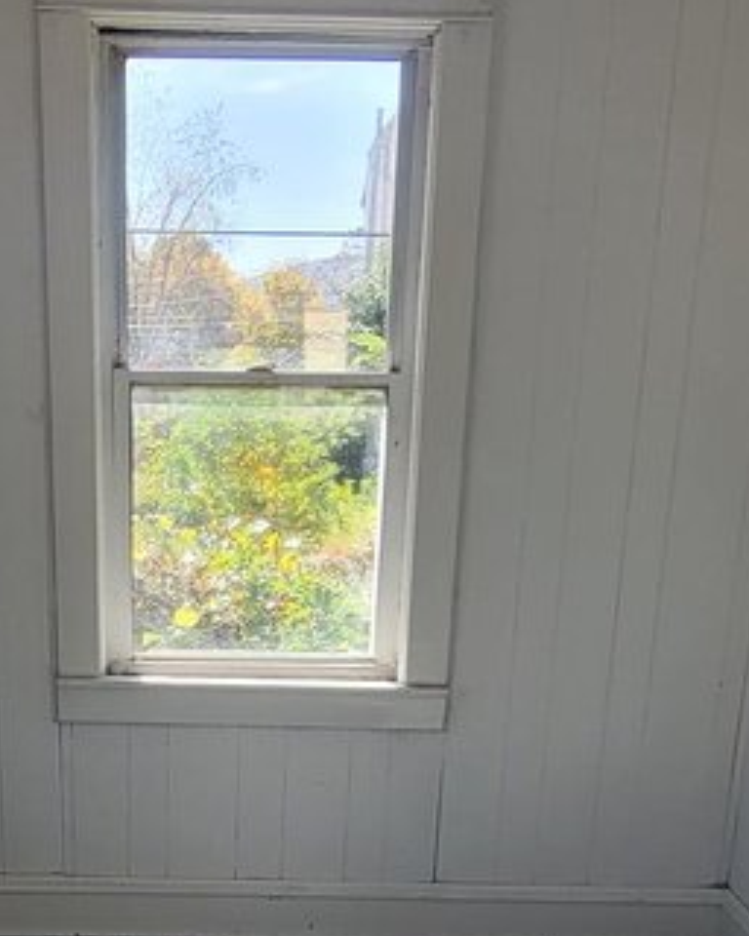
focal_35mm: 45
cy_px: 815
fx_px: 1247
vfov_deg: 38.7
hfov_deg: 32.8
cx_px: 189
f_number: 2.2
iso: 50
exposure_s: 1/367
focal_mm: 2.2
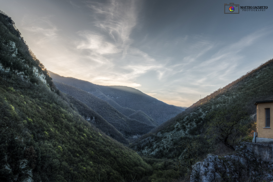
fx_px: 243
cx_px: 136
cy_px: 91
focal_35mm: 32
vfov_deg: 41.1
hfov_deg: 58.7
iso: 100
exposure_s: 1/60
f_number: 11
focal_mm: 32
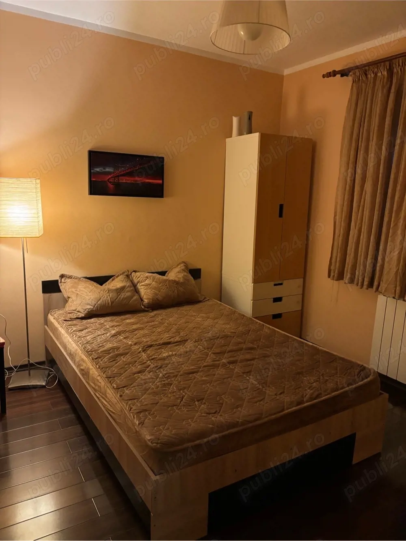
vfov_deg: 67.3
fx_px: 407
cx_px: 203
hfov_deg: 53.0
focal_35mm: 26
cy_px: 270
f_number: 1.6
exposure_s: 1/25
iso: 500
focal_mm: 5.96
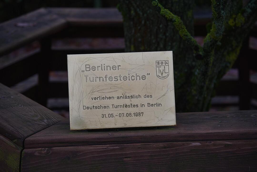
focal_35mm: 120
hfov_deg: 17.1
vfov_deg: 11.4
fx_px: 857
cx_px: 128
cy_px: 86
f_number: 4.5
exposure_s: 1/1250
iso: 400
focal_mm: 120
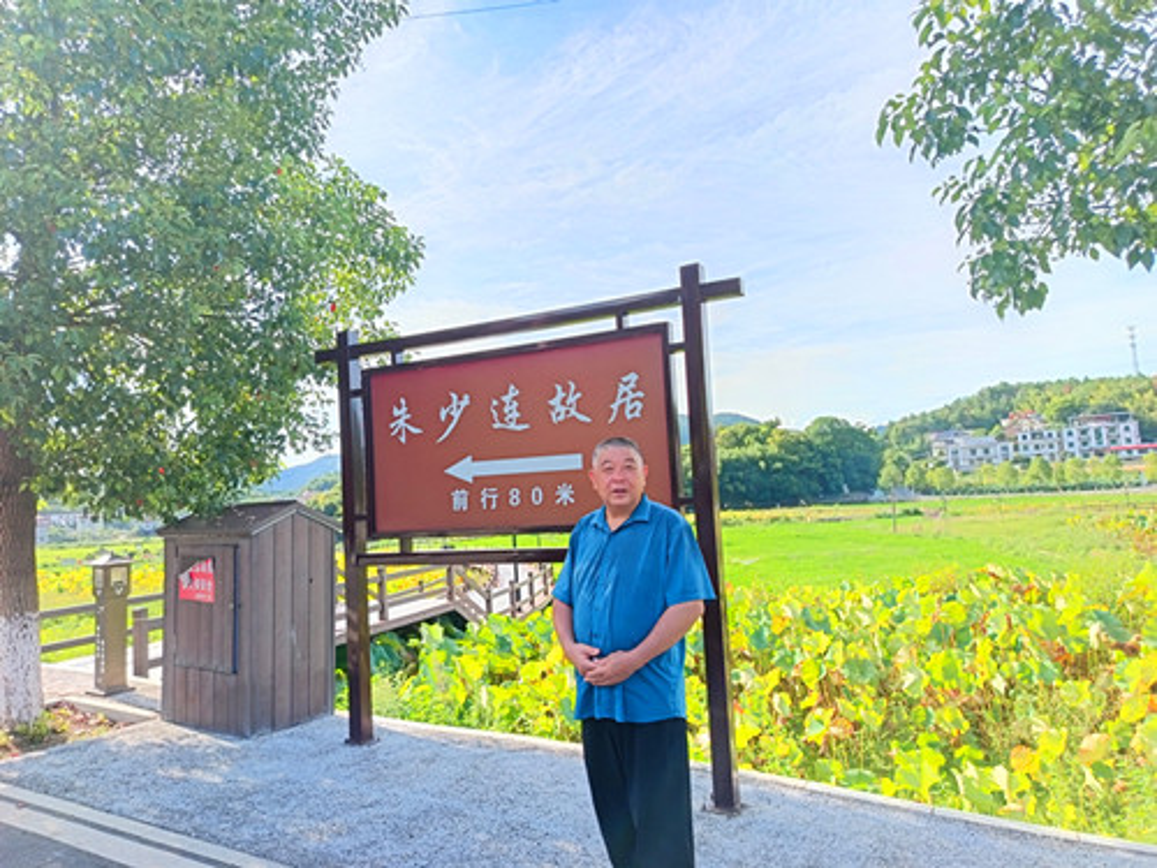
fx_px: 802
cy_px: 434
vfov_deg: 56.8
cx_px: 578
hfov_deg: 71.6
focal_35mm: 24
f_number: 1.75
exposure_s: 1/120
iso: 108
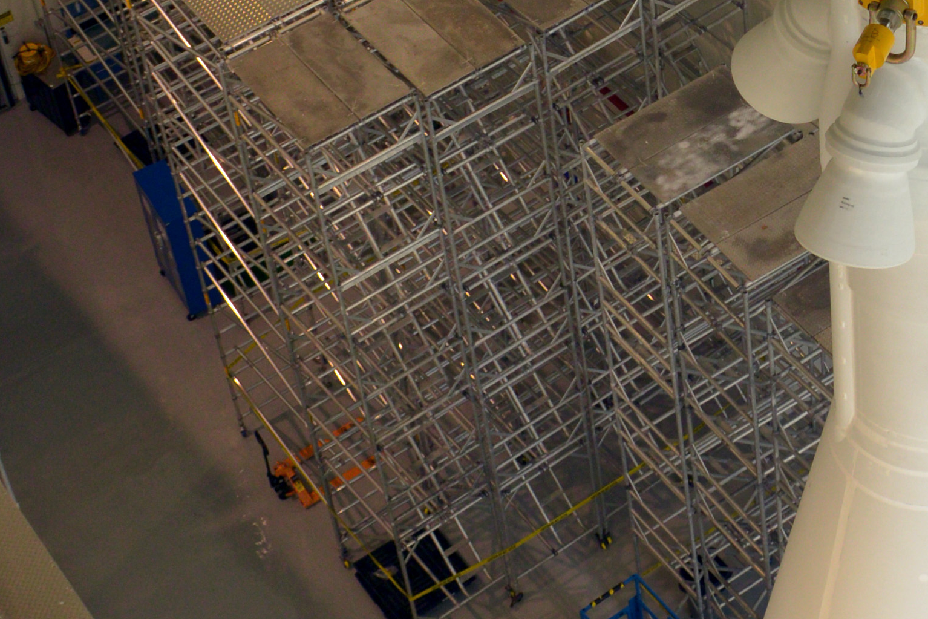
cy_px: -118
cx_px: 935
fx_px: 2475
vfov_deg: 13.9
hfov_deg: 20.5
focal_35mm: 96
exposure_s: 1/125
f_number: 8
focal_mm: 20
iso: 640
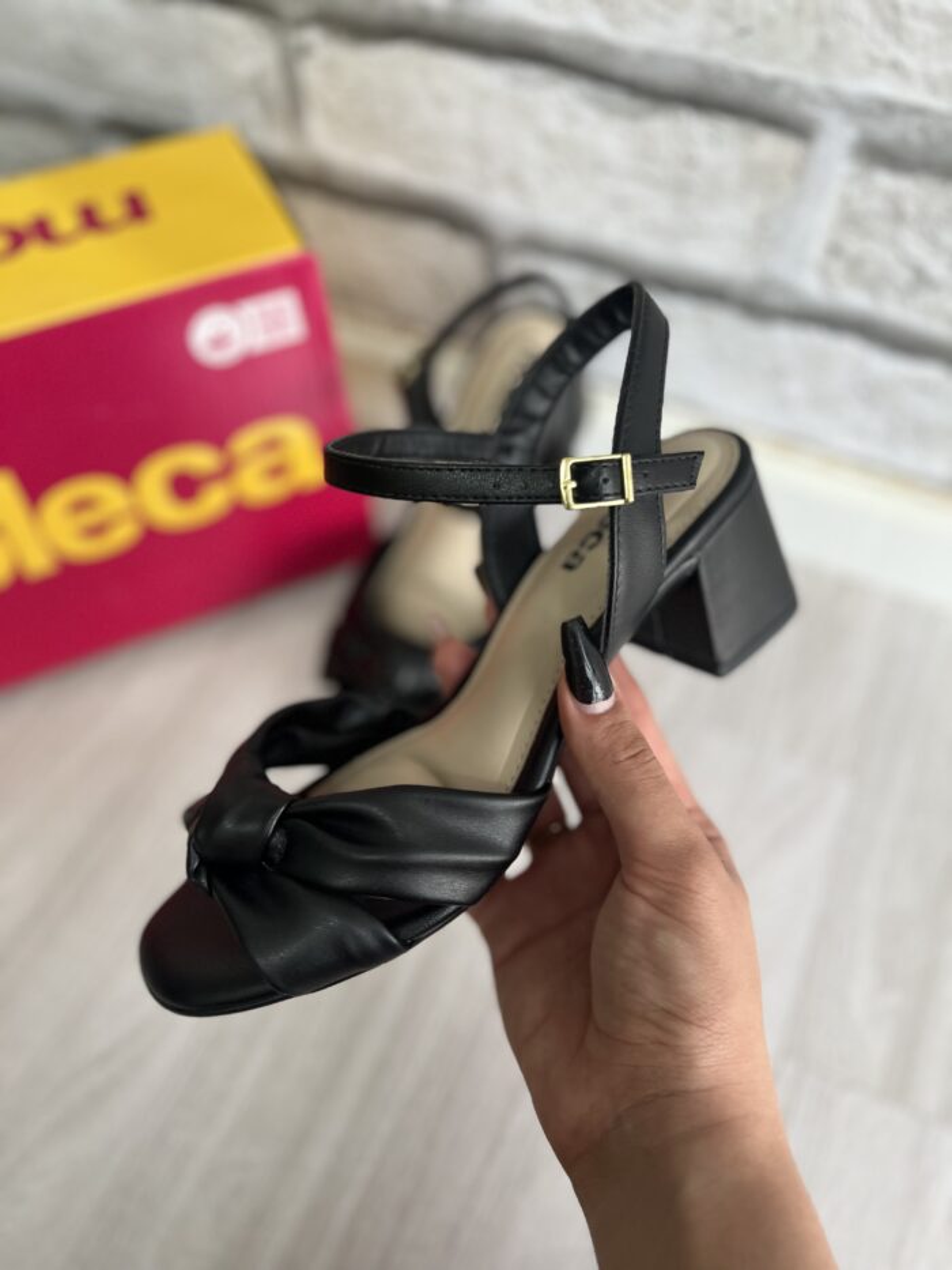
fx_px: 953
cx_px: 476
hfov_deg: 53.1
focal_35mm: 26
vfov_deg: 67.3
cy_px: 635
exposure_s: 1/120
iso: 125
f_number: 1.5
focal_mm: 5.7
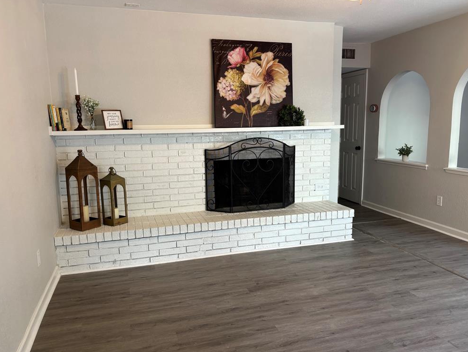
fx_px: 365
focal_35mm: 27
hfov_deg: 65.3
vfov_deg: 51.4
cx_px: 231
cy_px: 179
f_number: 1.6
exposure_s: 1/60
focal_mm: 5.96
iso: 100
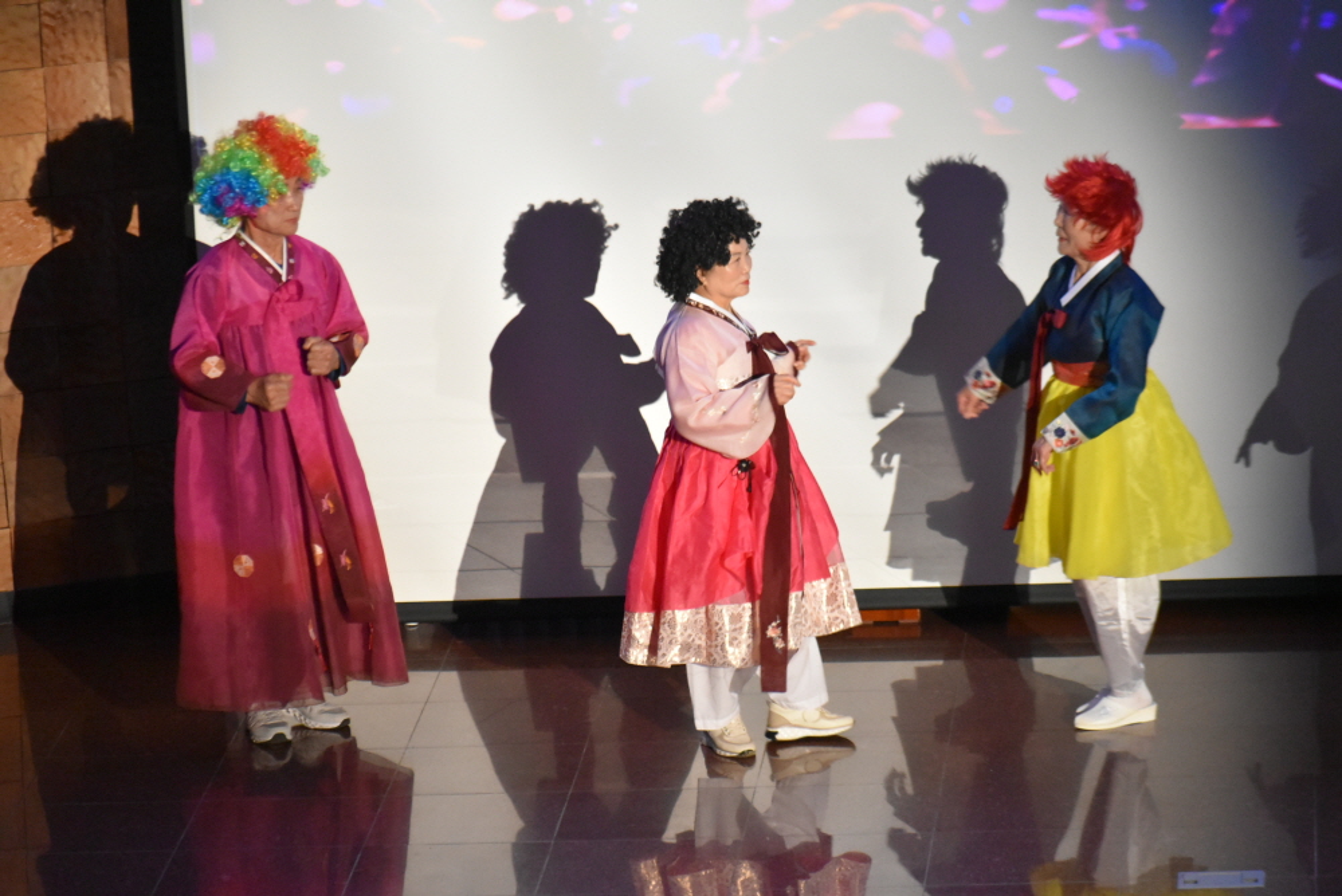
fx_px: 7273
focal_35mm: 195
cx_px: 671
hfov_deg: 10.5
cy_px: 448
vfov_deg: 7.1
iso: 4000
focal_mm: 130
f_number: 4.8
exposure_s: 1/60
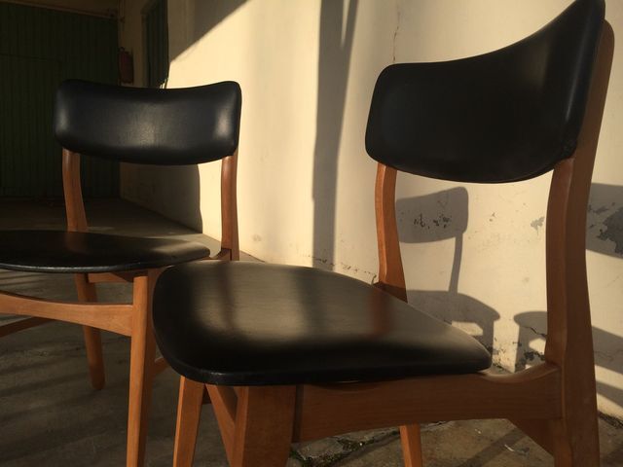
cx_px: 312
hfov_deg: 61.7
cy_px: 234
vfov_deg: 48.2
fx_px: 522
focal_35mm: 29
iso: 32
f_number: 2.2
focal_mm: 4.15
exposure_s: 1/2740
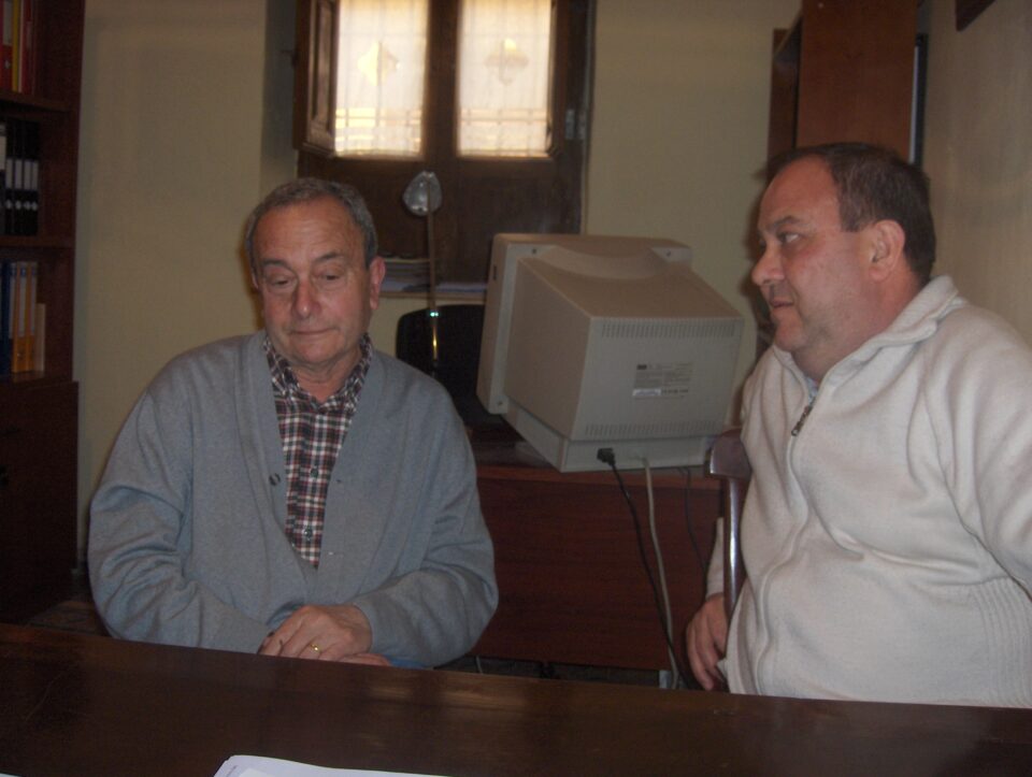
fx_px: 1164
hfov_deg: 47.8
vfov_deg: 36.9
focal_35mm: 39
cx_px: 516
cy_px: 388
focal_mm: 8
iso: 100
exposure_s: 1/60
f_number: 2.8
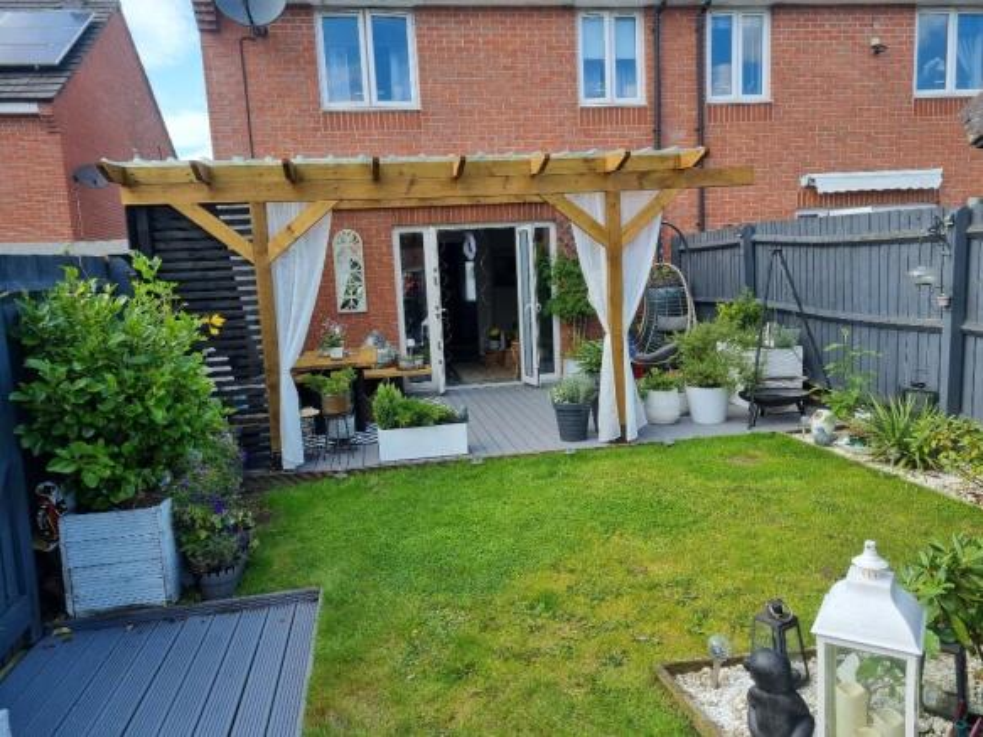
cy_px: 368
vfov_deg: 53.0
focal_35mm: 26
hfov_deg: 67.3
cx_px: 492
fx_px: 738
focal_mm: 5.4
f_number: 1.8
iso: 50
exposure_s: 1/884
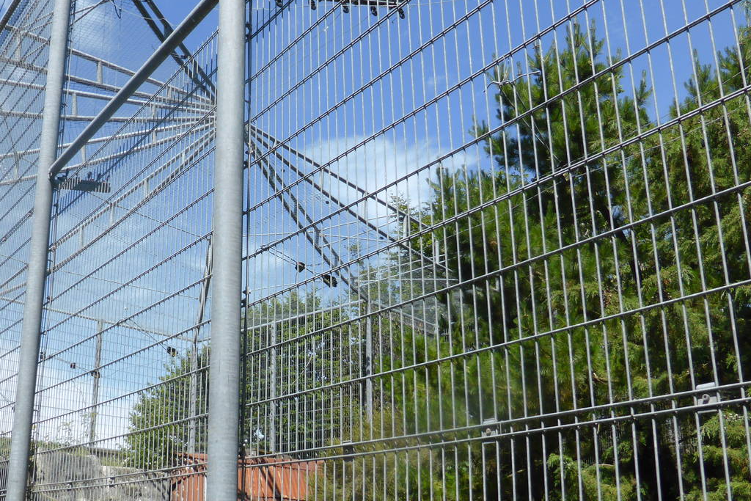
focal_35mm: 39
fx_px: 814
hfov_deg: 49.2
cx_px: 293
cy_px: 325
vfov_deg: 34.0
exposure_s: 1/800
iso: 100
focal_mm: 4.3
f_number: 3.3
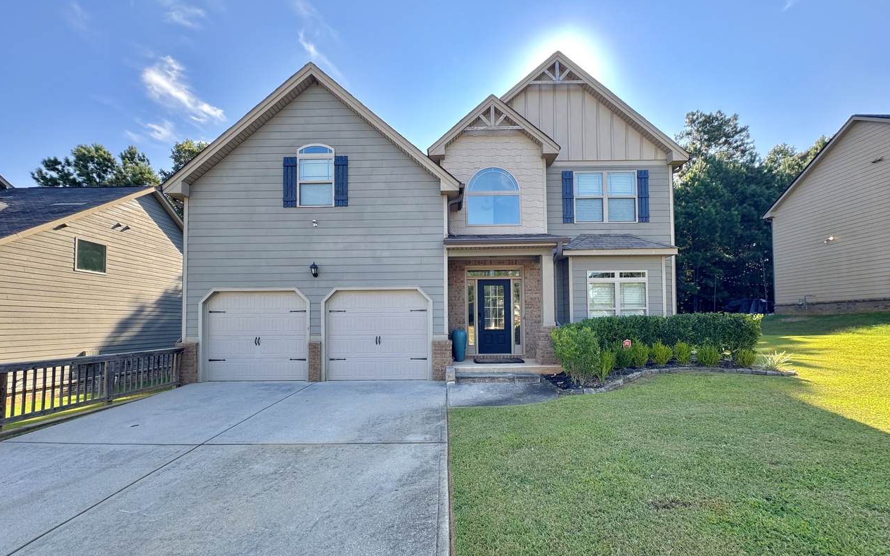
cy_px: 313
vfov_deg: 74.5
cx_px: 447
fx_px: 364
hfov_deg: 101.5
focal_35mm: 15
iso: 40
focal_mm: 2.22
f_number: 2.2
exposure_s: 1/243
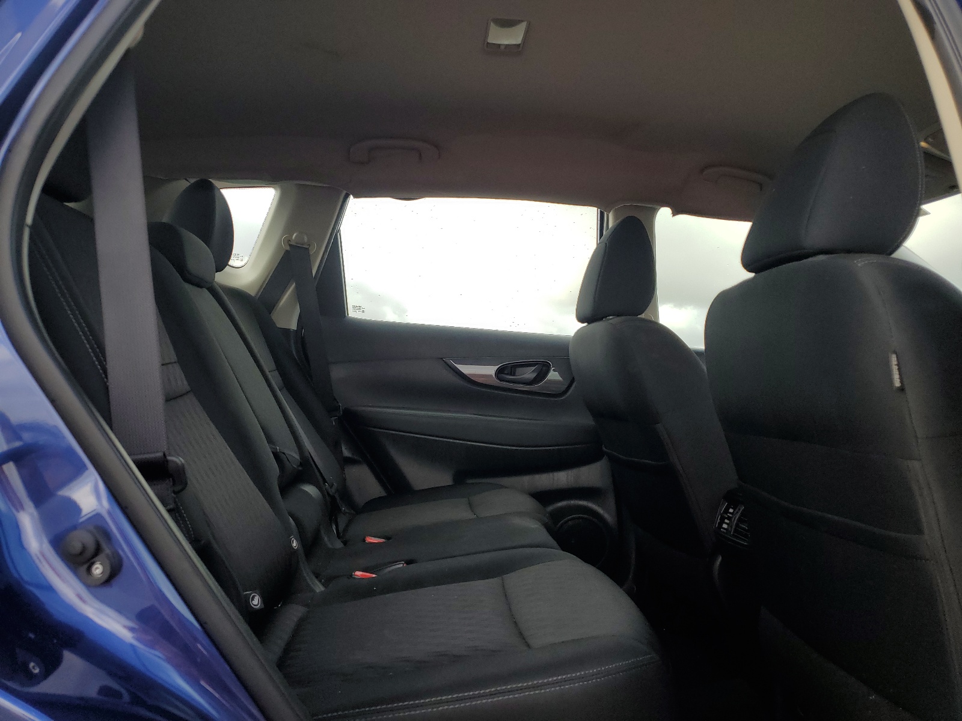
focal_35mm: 26
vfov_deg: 53.1
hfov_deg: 67.3
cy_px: 360
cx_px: 481
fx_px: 723
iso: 50
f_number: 1.5
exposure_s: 1/909
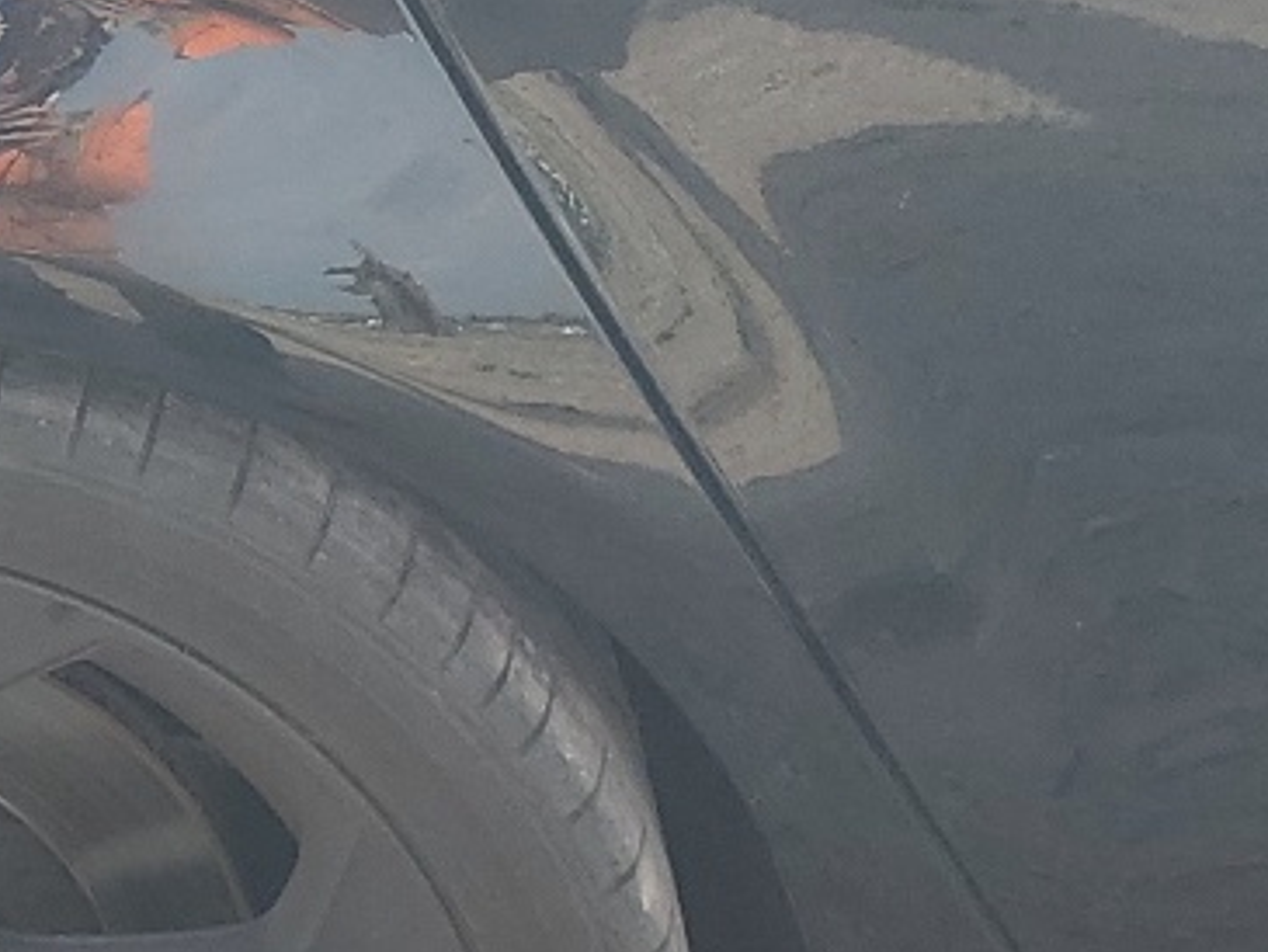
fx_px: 4177
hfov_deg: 16.6
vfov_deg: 12.9
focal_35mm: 114
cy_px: 104
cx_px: -219
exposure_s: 1/714
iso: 50
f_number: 1.5
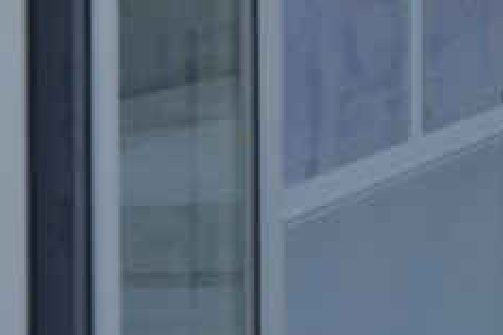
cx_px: 1320
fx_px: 4010
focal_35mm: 287
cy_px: -301
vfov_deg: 4.7
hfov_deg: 6.7
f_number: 7.1
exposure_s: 1/200
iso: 200
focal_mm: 24
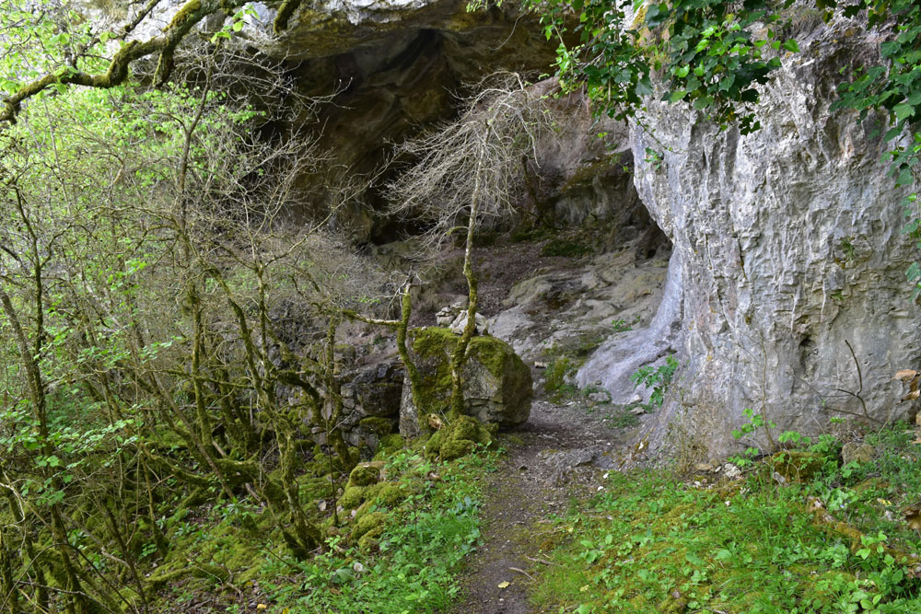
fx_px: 691
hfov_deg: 67.4
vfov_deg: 47.9
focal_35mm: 27
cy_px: 307
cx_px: 460
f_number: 8
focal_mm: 18
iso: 400
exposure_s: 1/40
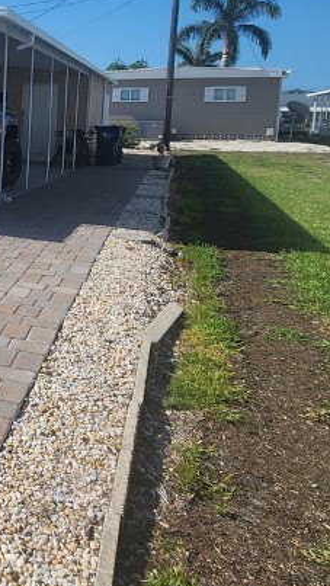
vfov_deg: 53.7
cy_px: 177
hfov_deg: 24.6
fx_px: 559
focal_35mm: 36
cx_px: -179
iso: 50
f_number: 2.2
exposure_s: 1/2593
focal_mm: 2.2
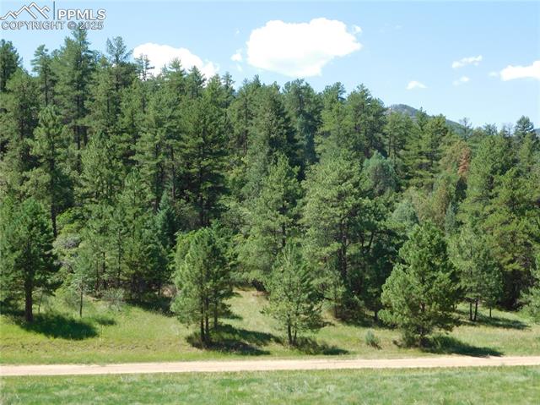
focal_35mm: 51
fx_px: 795
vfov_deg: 28.5
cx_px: 270
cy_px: 202
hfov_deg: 37.5
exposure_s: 1/500
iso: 125
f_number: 3.8
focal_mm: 9
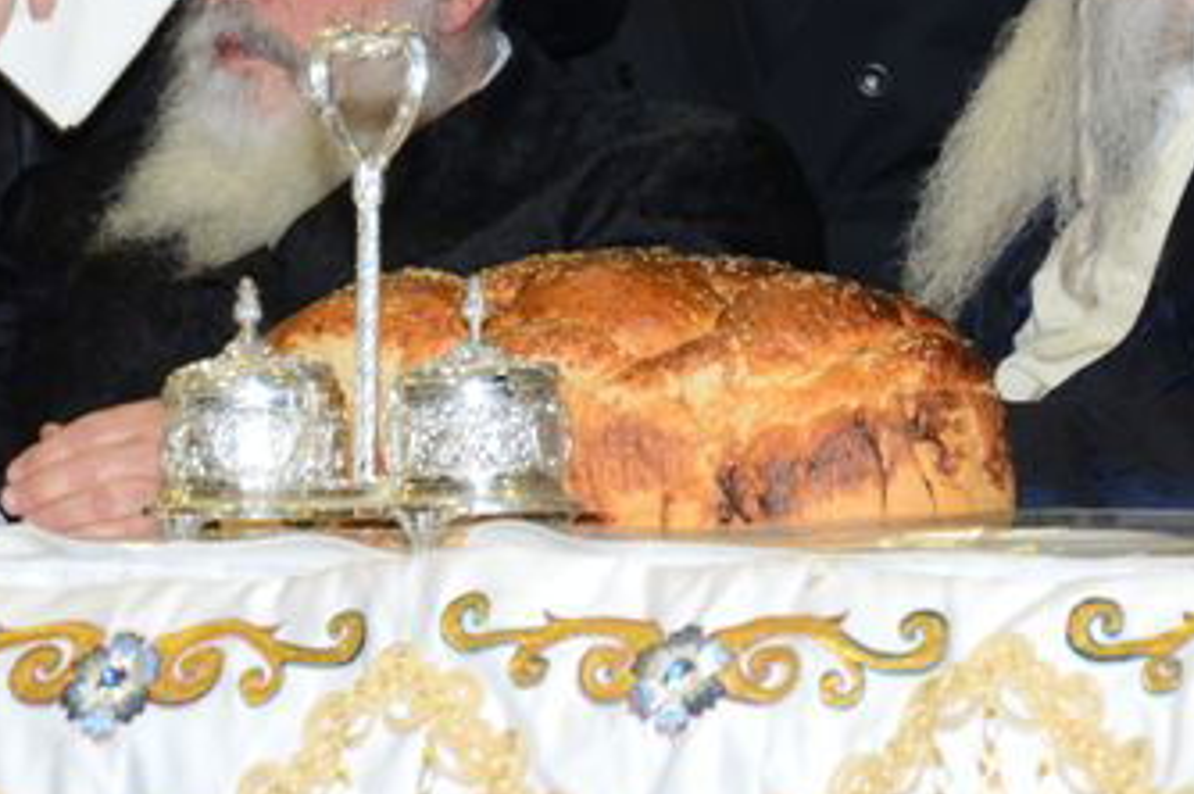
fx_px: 9509
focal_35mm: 287
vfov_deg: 4.8
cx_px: 526
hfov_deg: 7.2
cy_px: -107
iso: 1250
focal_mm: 80
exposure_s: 1/100
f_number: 5.3
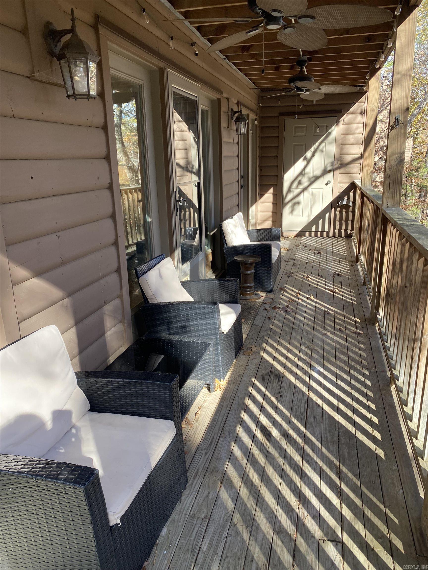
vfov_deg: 67.3
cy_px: 285
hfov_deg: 53.1
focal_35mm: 26
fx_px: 429
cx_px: 214
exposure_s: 1/171
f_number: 1.8
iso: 32
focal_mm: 4.25
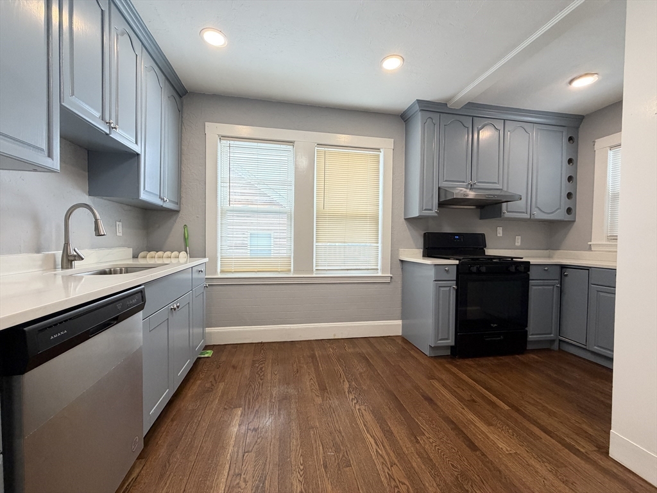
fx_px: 266
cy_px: 246
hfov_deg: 102.1
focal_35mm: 14
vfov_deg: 85.7
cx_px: 328
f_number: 2.2
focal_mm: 2.22
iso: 250
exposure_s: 1/120
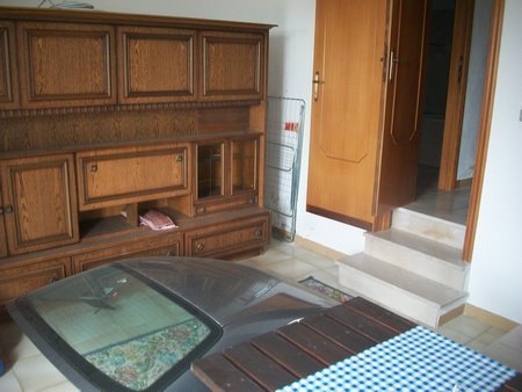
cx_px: 261
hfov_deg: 56.8
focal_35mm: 32
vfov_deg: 44.2
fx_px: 483
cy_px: 196
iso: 160
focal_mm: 5.7
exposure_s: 1/40
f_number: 2.9
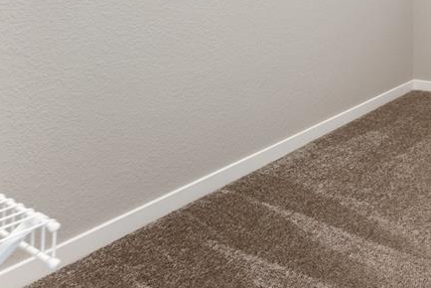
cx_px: 478
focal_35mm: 33
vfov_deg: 34.3
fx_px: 395
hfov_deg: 43.7
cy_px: -33
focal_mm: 14
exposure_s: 1/2
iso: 100
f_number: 9
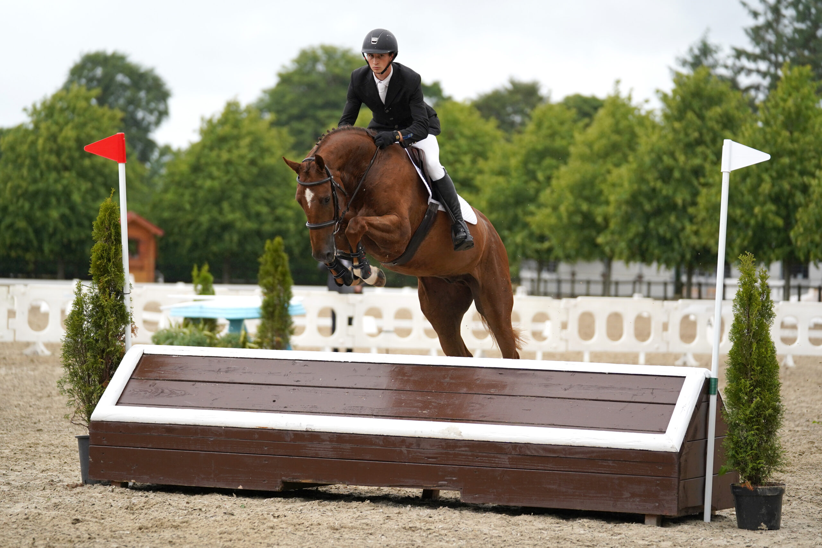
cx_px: 411
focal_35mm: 130
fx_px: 2968
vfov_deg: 10.6
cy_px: 274
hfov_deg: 15.8
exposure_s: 1/5000
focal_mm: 130
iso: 800
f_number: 2.8
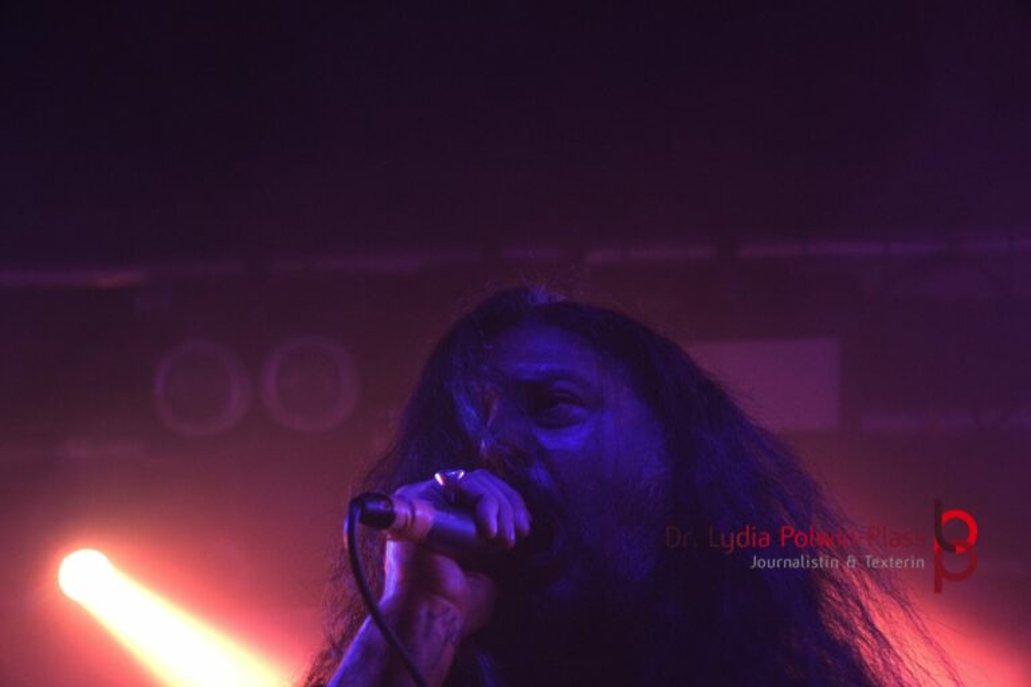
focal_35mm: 99
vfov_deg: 13.8
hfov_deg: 20.6
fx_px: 2835
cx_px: 516
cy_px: 344
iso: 1000
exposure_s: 1/125
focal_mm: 66
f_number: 5
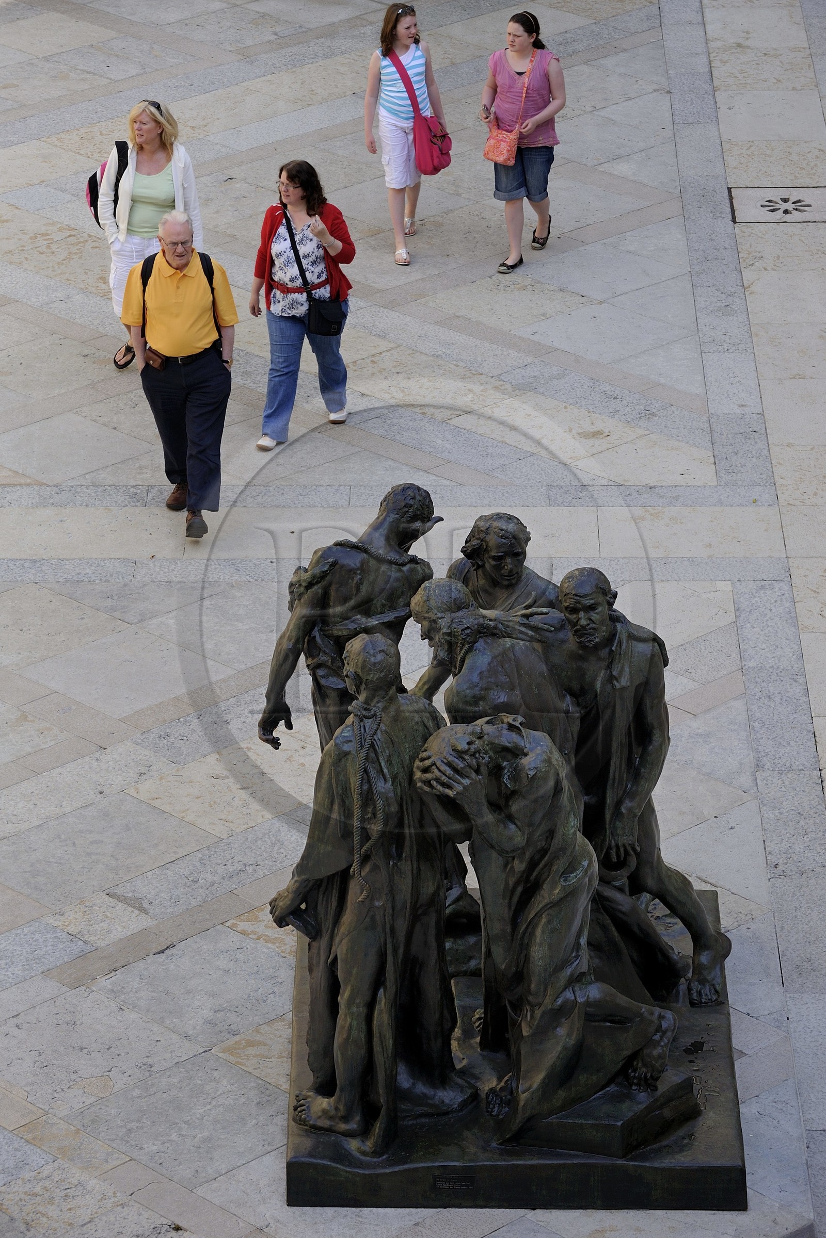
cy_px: 619
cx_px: 413
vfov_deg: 16.4
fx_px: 4302
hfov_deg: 11.0
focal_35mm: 125
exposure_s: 1/250
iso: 400
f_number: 7.1
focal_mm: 125
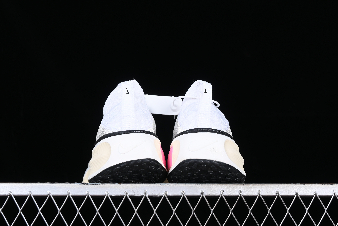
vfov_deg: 18.2
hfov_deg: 27.0
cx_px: 169
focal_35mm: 75
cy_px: 113
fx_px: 704
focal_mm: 50
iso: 160
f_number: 8
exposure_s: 1/80
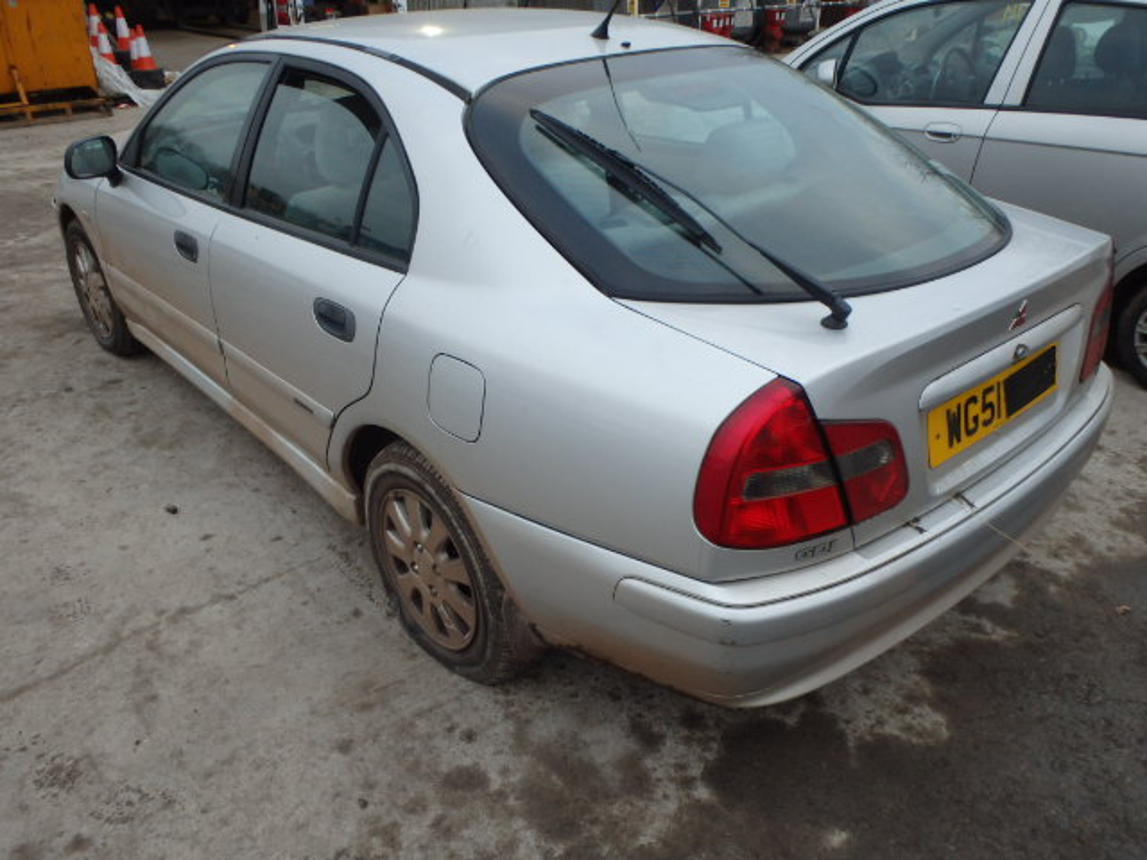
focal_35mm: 28
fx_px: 928
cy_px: 430
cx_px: 574
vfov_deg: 49.7
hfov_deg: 63.4
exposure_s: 1/60
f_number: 3.9
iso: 200
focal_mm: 5
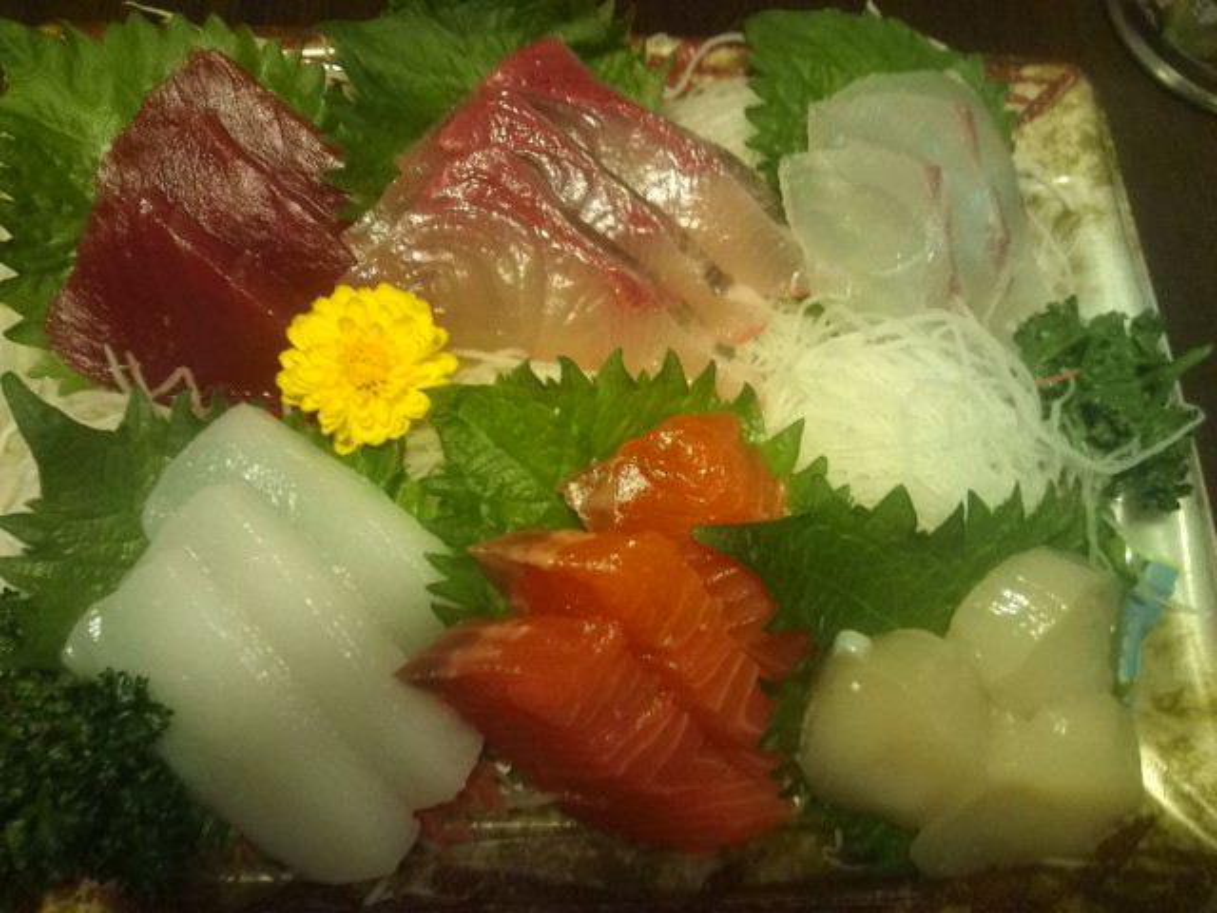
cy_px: 456
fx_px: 1125
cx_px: 608
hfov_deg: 56.8
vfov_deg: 44.2
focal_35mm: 32
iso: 102
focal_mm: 3.3
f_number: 2.8
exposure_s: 1/8.29
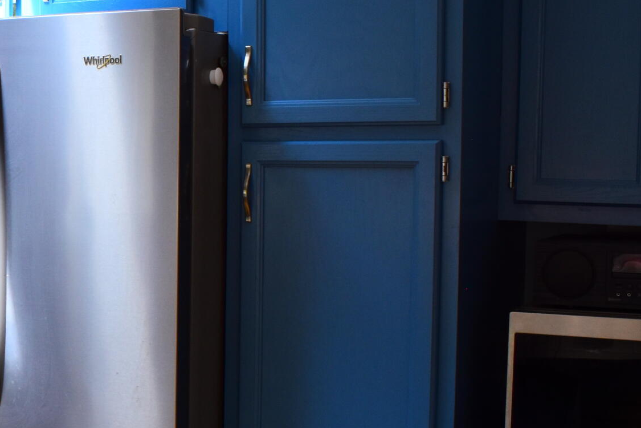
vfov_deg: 18.9
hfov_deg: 26.1
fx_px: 1282
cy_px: 278
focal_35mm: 72
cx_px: -49
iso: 400
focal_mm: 18
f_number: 5.6
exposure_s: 1/125
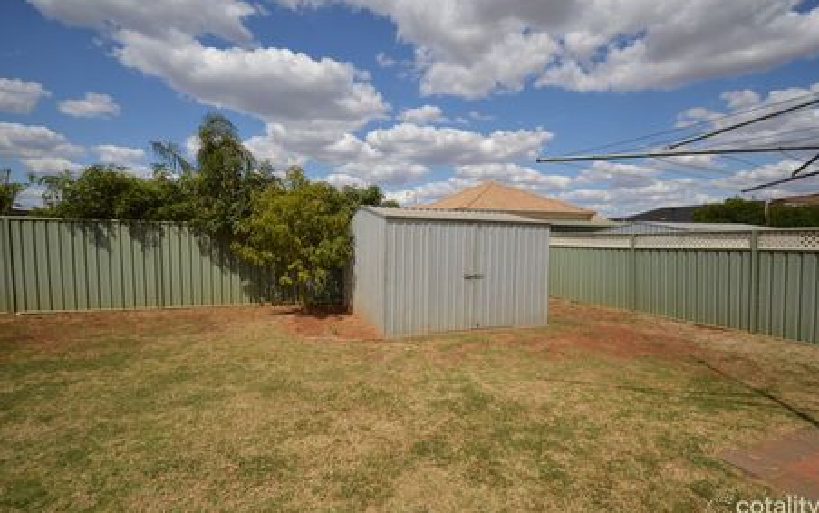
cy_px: 260
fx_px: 408
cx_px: 424
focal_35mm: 18
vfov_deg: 64.3
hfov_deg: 90.2
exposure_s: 1/1600
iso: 100
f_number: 4.5
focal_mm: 11.5
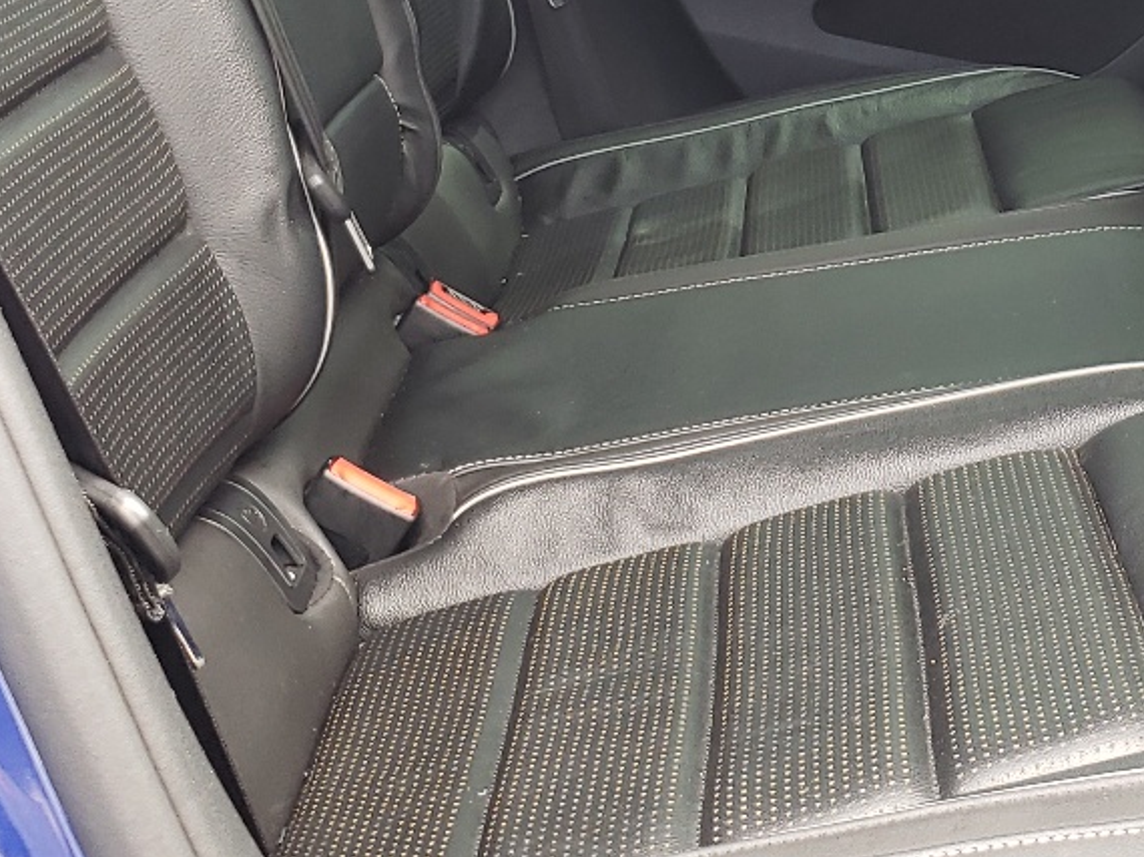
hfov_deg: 25.6
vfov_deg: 19.5
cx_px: 1088
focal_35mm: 73
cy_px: -24
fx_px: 2412
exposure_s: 1/60.2
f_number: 1.5
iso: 64
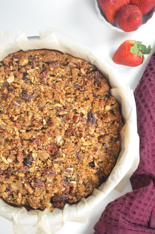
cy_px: 117
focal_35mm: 60
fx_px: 389
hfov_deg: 22.5
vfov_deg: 33.5
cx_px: 78
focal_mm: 40
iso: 1600
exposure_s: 1/15
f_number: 5.3
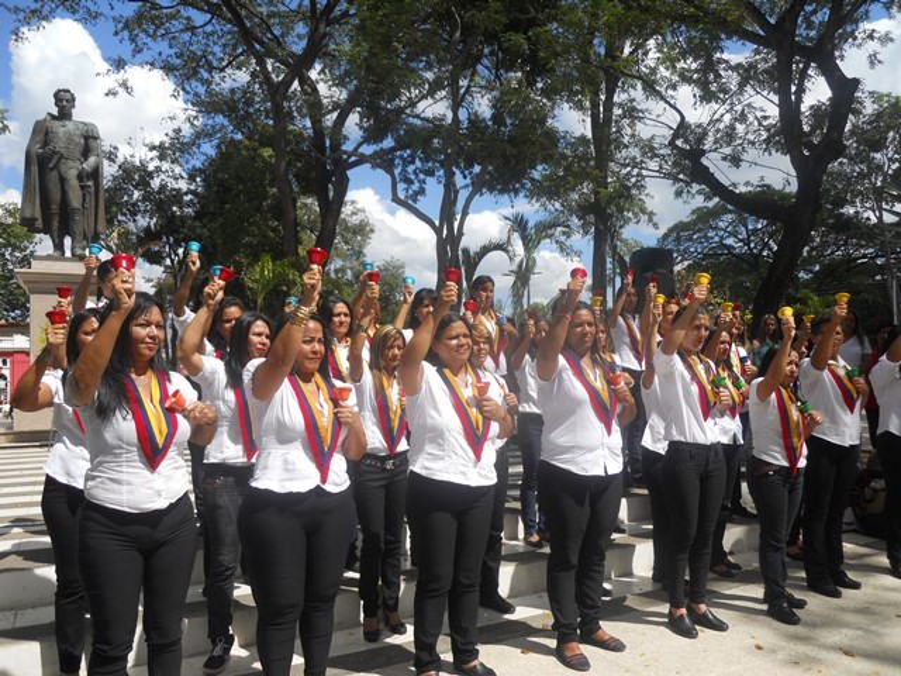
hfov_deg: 63.4
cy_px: 338
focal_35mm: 28
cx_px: 450
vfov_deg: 49.7
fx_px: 729
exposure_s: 1/320
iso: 80
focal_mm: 5
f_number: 5.4
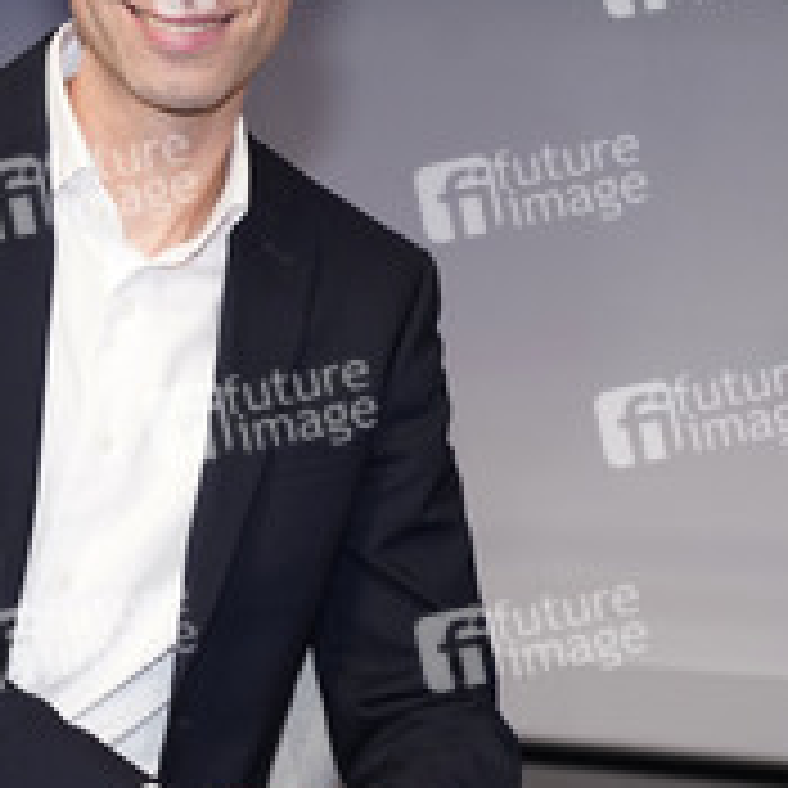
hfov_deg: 13.2
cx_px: 142
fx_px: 3374
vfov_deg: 13.3
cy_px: 302
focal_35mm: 131
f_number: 5
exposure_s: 1/160
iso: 2000
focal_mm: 60
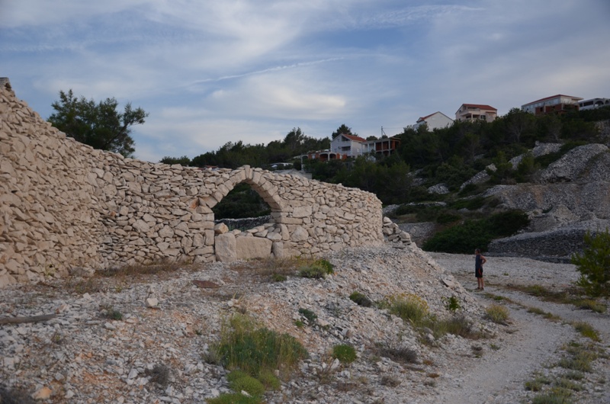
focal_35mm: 36
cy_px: 202
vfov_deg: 36.7
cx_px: 305
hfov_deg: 53.2
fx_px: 609
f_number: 3.8
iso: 180
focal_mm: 24
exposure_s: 1/200
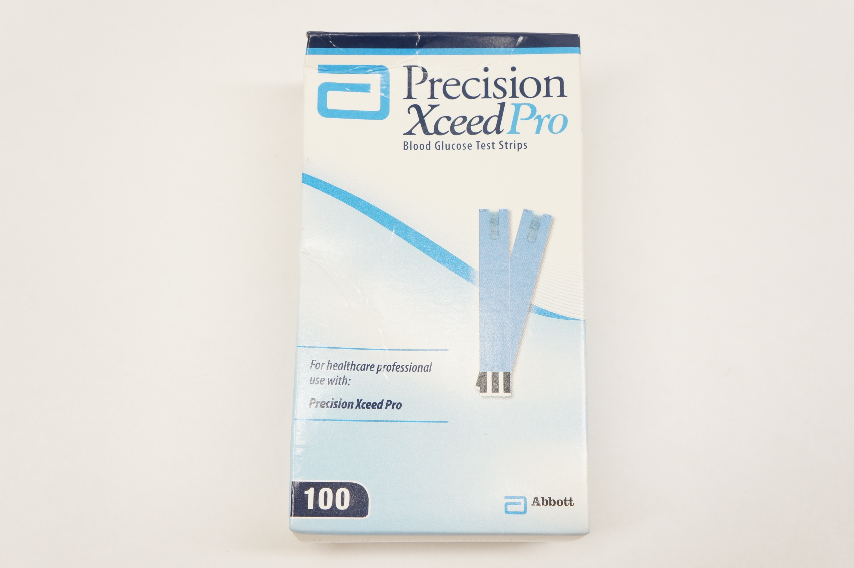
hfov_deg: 41.5
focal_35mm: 48
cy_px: 283
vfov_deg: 28.3
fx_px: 1126
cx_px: 435
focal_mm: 31
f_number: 6.3
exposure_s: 1/60
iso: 400
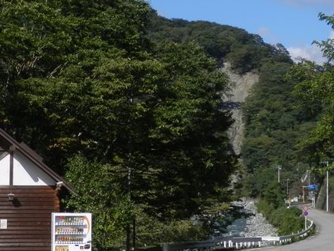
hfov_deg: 21.2
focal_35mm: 92
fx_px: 888
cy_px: 115
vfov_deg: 16.1
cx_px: 115
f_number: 4
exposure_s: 1/800
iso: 80
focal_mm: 8.9
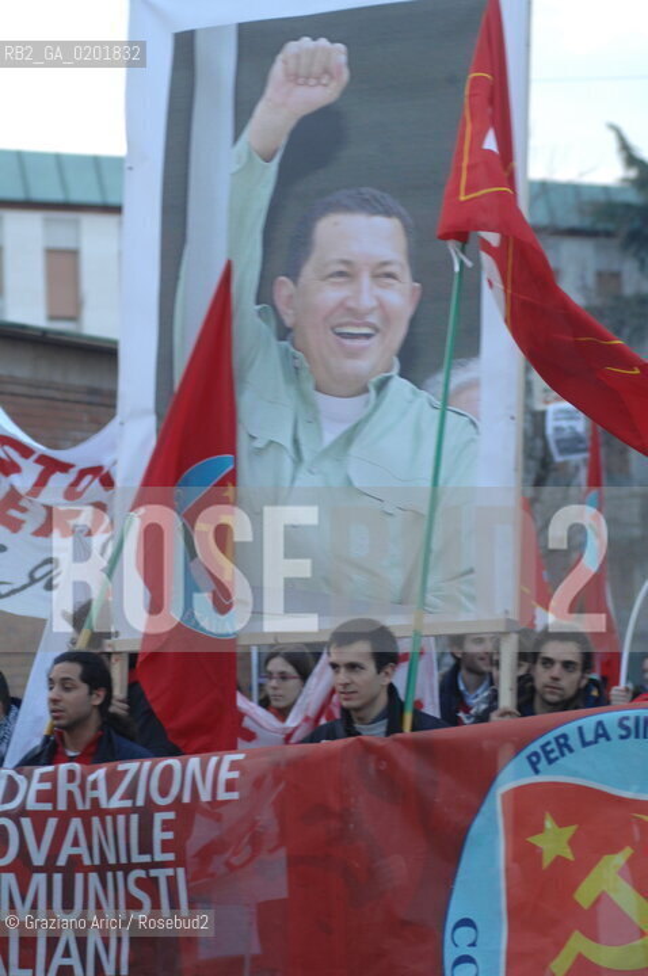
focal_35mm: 138
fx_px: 3737
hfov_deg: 9.9
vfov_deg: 14.9
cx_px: 324
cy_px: 488
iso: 400
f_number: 3.5
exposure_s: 1/125
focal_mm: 92
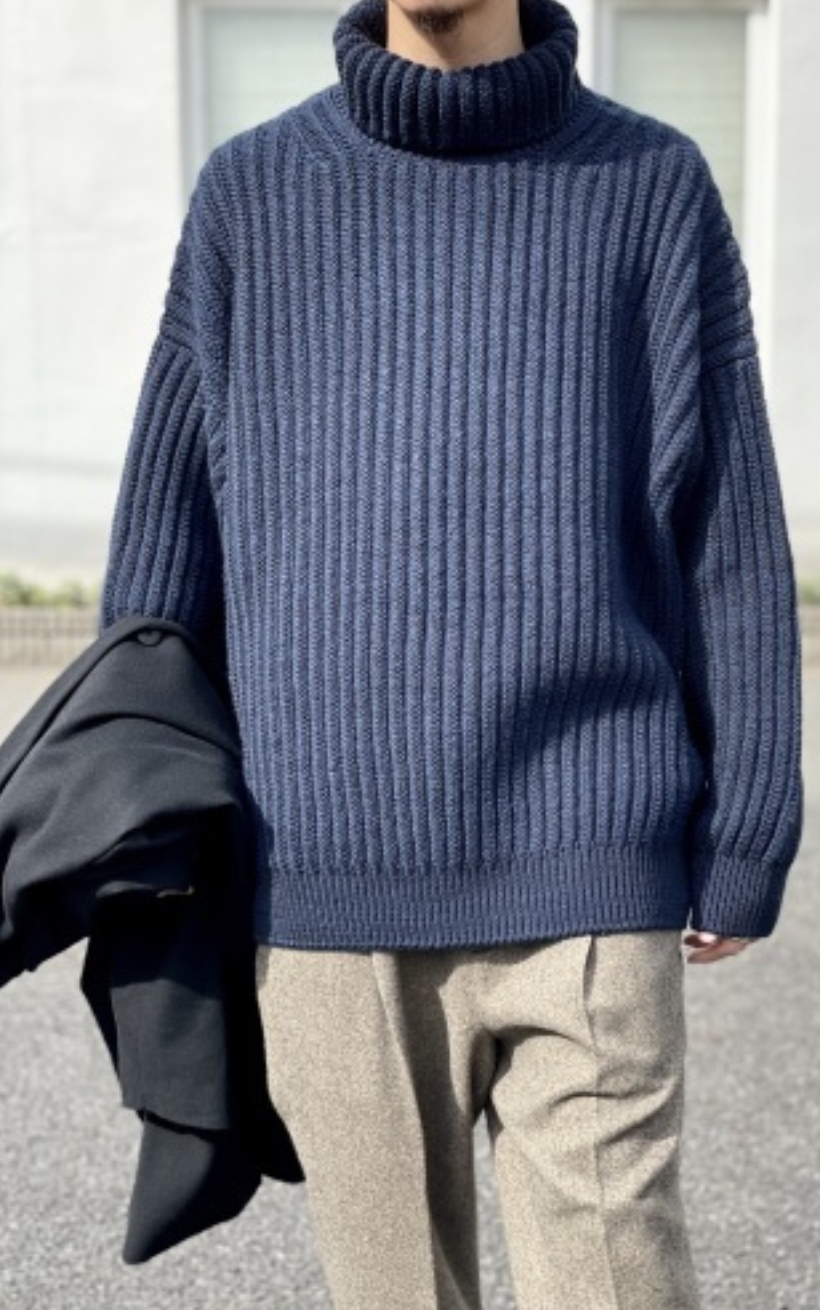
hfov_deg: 23.1
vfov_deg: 36.3
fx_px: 2000
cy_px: 655
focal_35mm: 56
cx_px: 494
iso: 25
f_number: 2
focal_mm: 6
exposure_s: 1/421
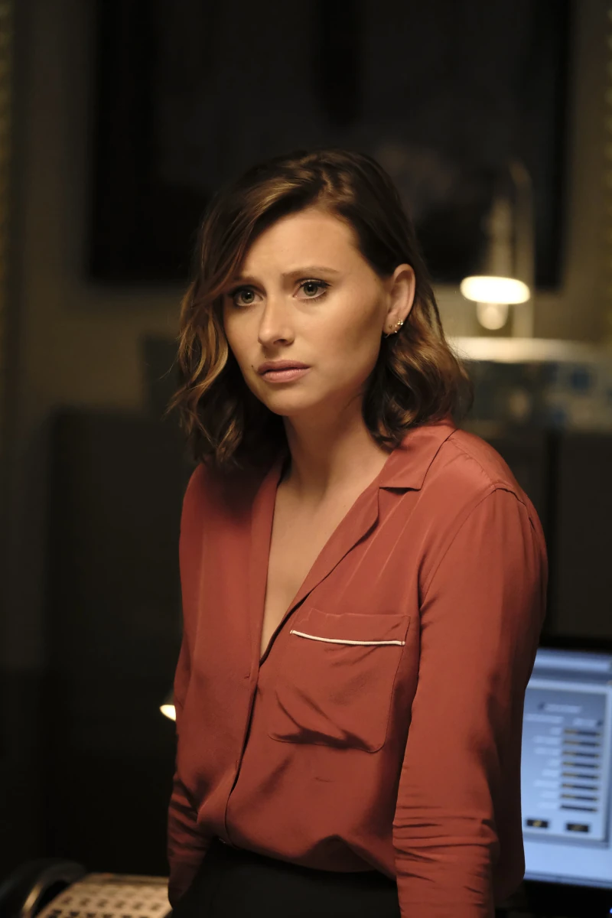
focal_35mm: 210
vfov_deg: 9.8
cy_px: 459
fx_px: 5355
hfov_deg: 6.5
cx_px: 306
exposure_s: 1/125
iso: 6400
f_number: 2.8
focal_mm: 140
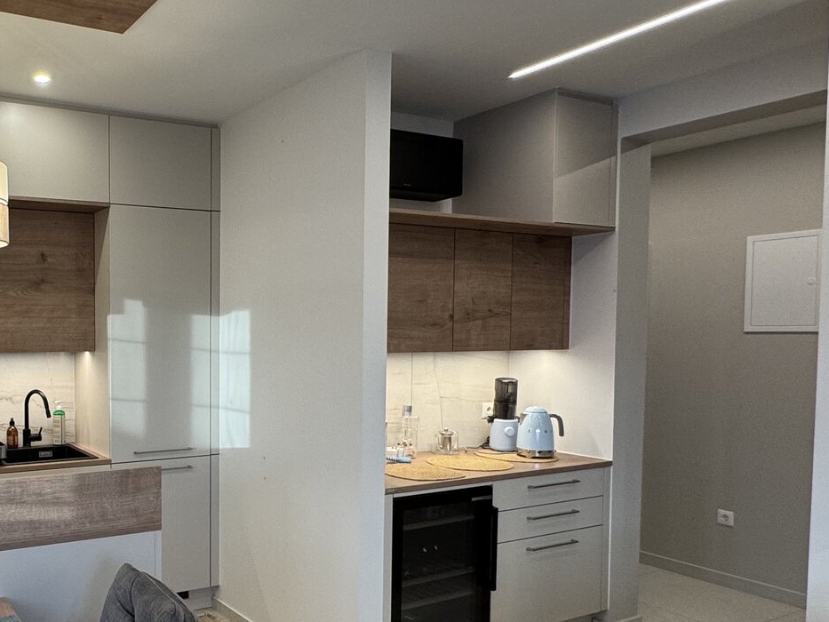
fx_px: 719
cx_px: 140
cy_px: 366
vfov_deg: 46.6
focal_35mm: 30
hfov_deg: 54.8
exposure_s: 1/100
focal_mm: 2.22
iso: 125
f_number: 2.2
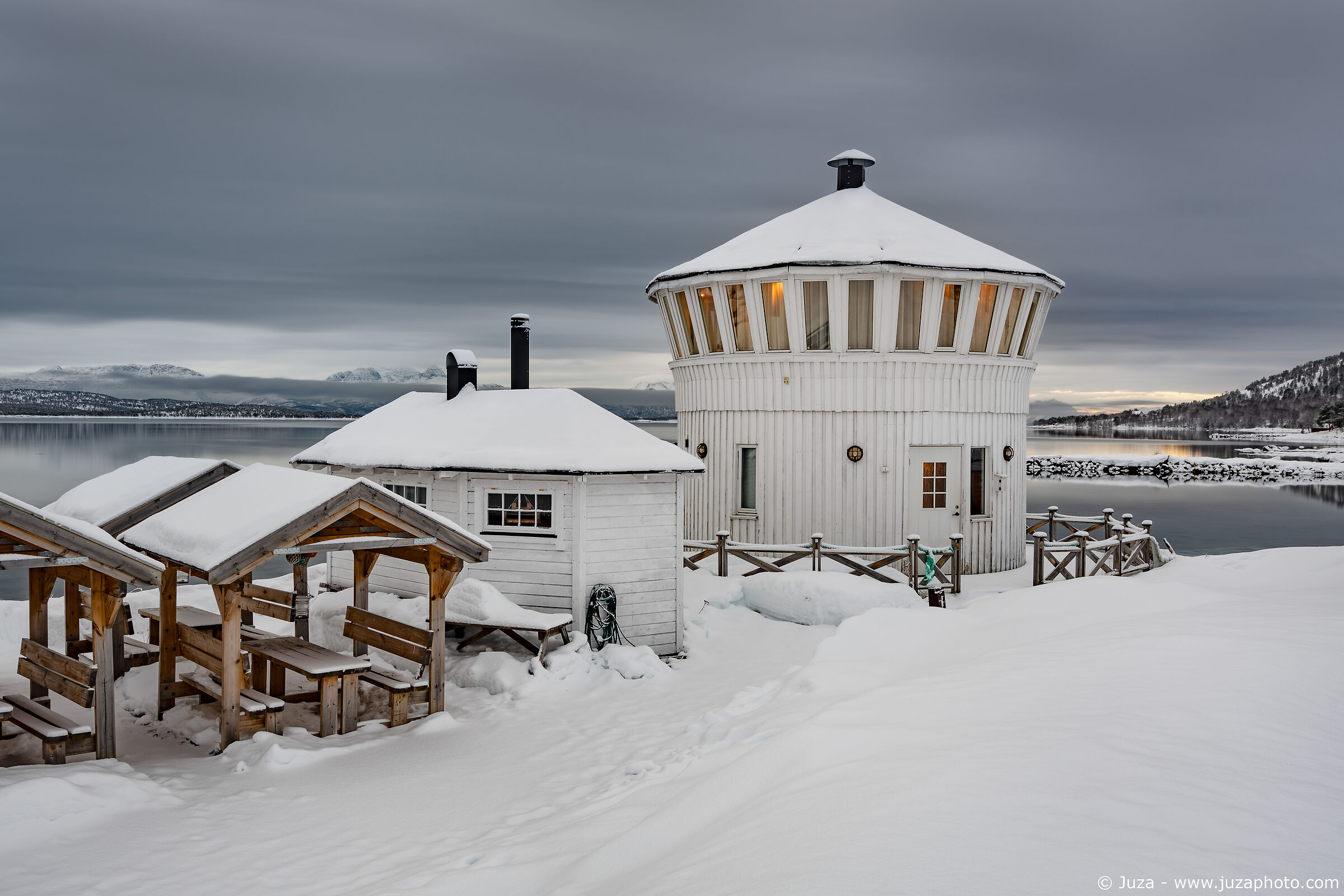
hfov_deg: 51.9
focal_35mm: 37
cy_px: 448
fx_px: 1381
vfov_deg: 35.9
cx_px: 672
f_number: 9
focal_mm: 24
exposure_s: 1.3
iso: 100
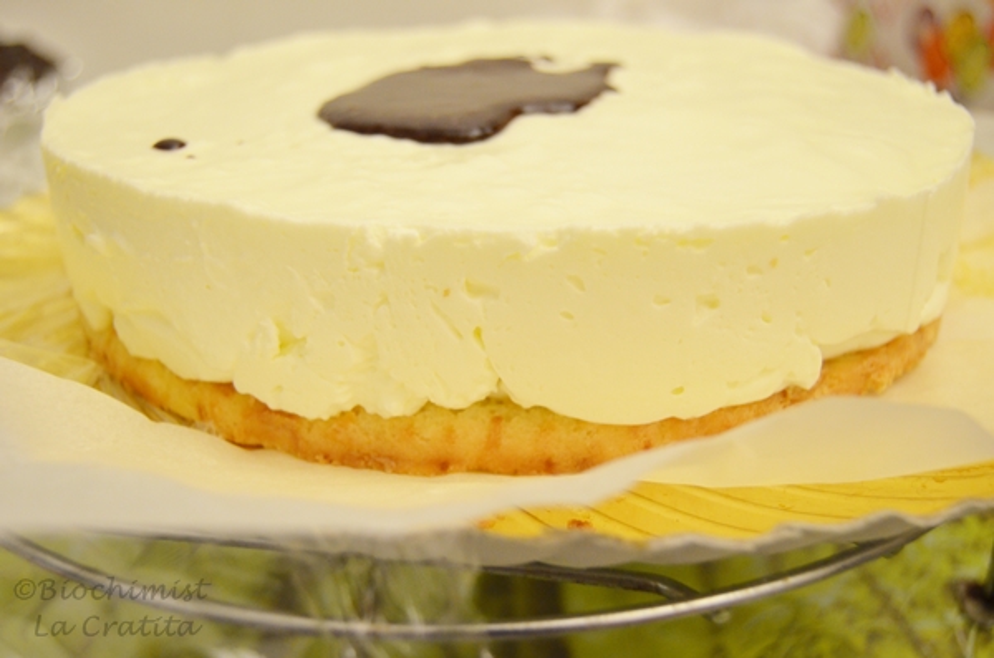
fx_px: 1074
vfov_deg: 34.0
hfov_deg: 49.7
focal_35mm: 39
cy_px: 329
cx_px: 497
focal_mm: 26
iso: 1600
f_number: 4
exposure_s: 1/30
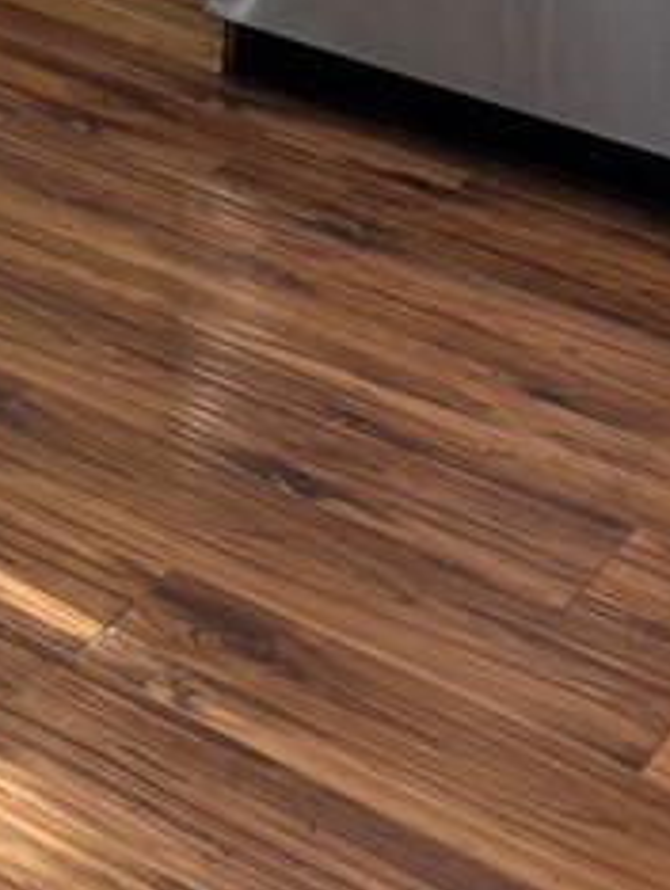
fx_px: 2705
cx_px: -354
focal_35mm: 105
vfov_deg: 15.1
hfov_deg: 13.3
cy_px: -901
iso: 160
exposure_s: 1/60
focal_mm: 6.76
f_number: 1.78
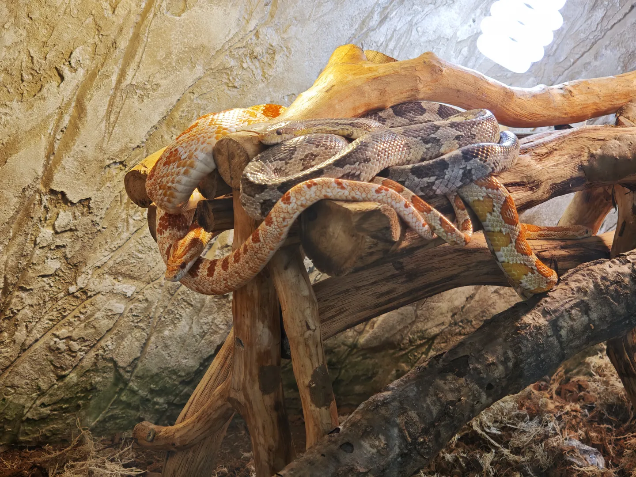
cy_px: 238
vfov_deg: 24.4
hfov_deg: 32.2
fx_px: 1102
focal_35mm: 60
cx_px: 318
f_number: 2
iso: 250
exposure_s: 1/100
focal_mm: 9
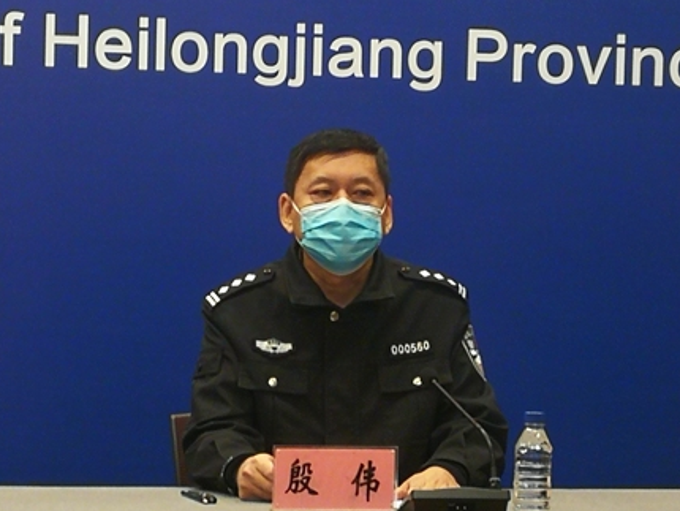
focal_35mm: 156
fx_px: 3066
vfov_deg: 9.5
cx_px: 345
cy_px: 264
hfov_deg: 12.7
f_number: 2.2
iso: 200
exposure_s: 1/50
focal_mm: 3.95
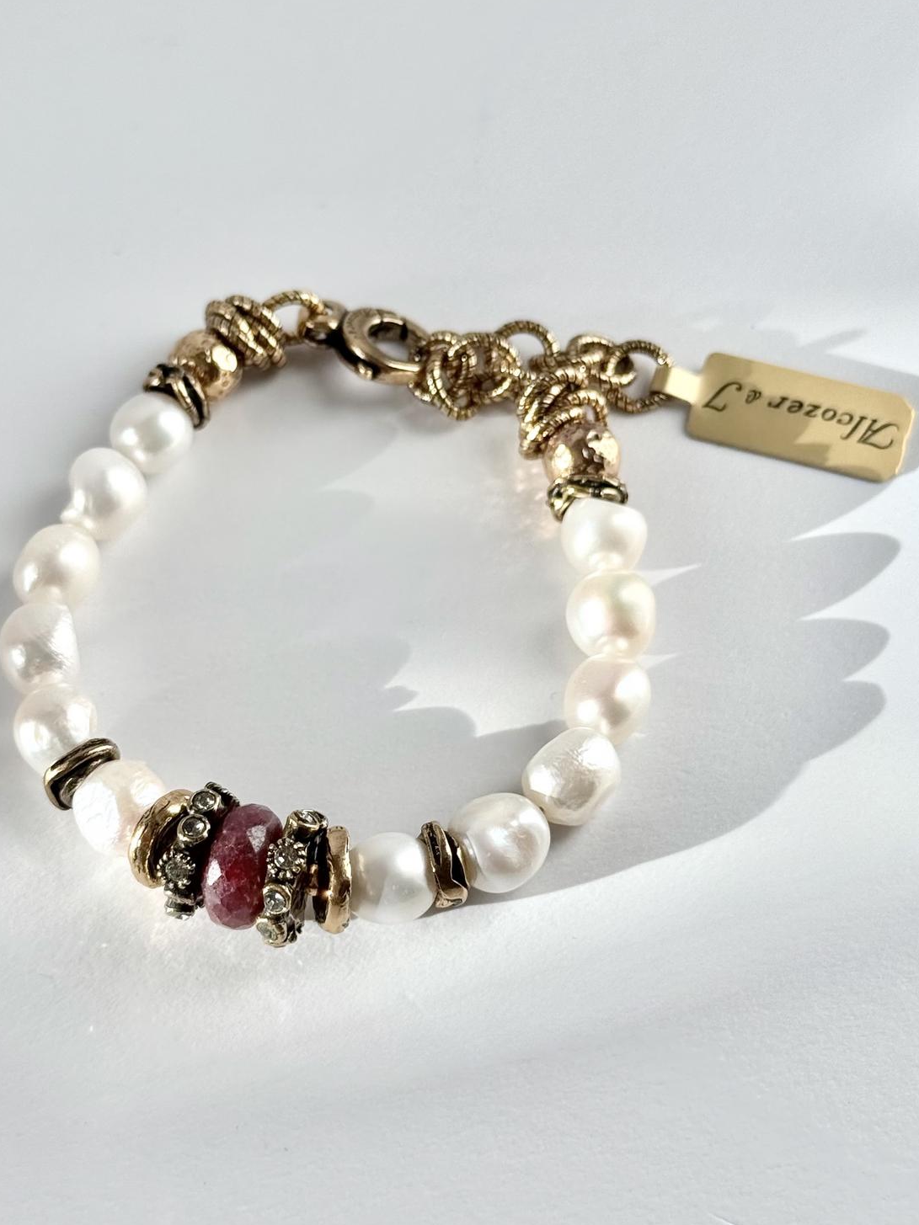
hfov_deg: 22.2
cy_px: 642
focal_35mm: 66
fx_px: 2337
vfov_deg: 29.4
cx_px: 344
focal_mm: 6.76
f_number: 1.78
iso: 100
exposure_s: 1/1013
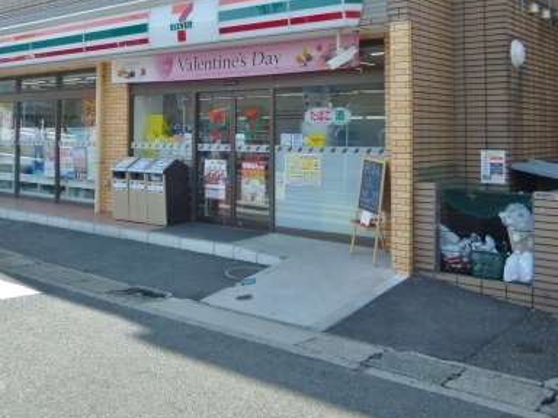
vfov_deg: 35.1
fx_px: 645
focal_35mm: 40
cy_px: 100
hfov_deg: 46.1
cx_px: 186
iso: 100
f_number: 2.2
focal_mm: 4.3
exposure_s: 1/1000
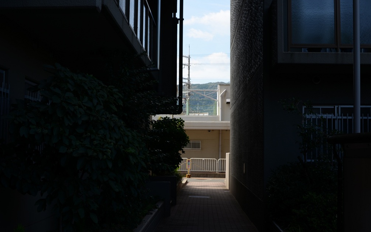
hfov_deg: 38.9
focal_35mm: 52
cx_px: 189
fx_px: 526
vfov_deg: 24.9
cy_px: 112
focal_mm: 50
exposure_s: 1/160
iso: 100
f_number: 8
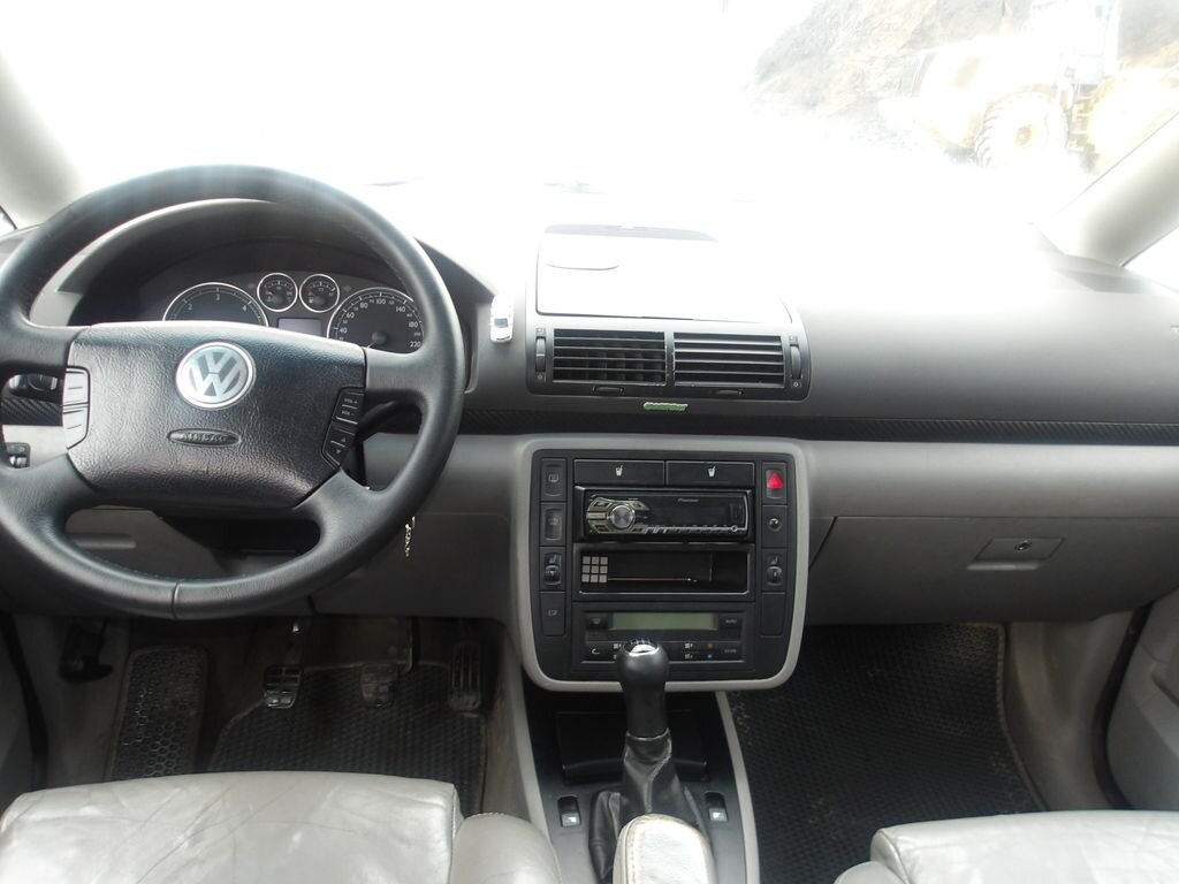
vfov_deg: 51.4
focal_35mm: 27
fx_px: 920
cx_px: 590
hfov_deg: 65.3
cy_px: 442
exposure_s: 1/30
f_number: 3
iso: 163
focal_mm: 4.9
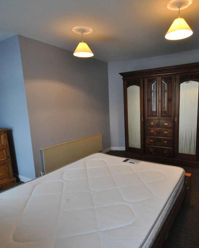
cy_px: 127
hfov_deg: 62.4
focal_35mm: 22
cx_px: 123
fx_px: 162
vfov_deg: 75.0
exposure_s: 1/100
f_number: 3.5
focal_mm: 10
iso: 800
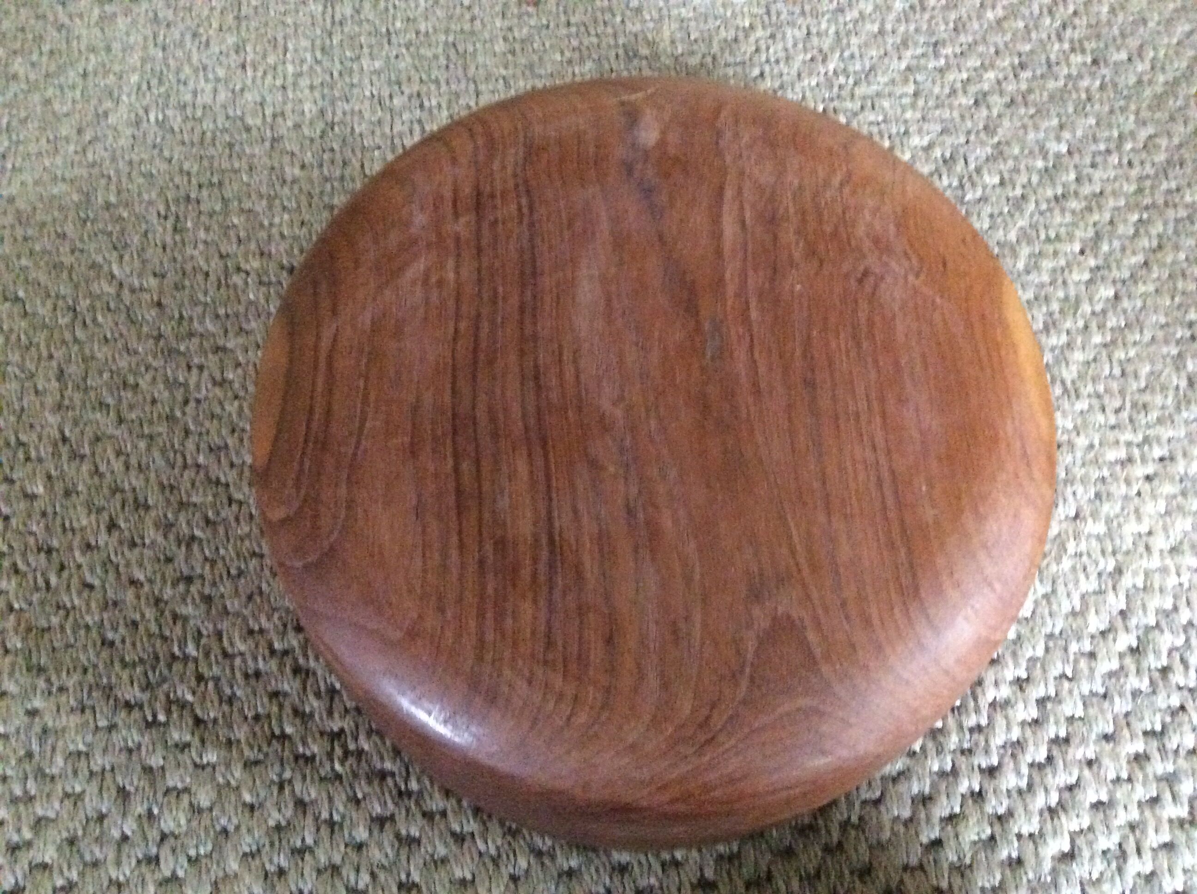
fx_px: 1105
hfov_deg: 56.9
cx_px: 598
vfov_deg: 44.1
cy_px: 447
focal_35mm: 32
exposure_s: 1/17
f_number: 2.4
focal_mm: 3.3
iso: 640
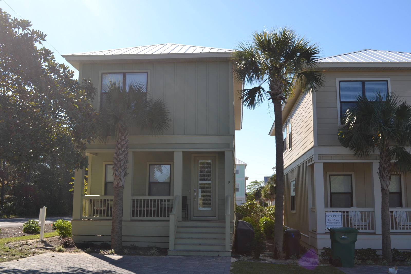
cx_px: 206
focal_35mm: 36
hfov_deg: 53.1
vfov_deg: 36.9
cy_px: 137
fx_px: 411
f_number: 8
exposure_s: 1/200
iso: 100
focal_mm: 24
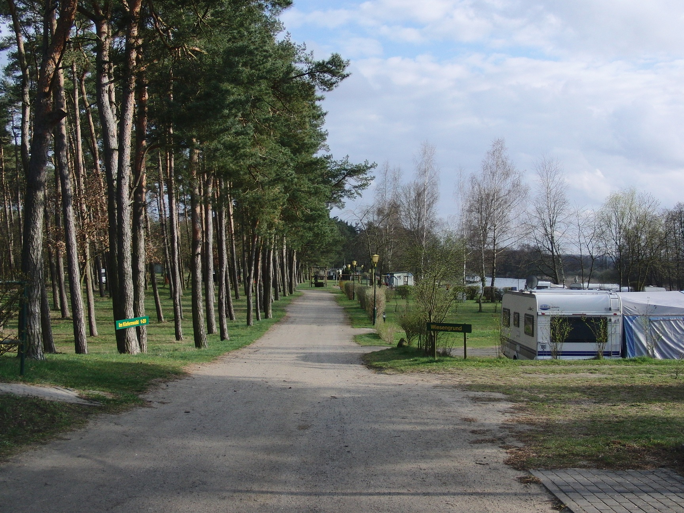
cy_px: 256
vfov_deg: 33.6
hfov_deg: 43.9
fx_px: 850
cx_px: 342
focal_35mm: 43
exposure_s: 1/640
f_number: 3.7
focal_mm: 7.54
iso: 100
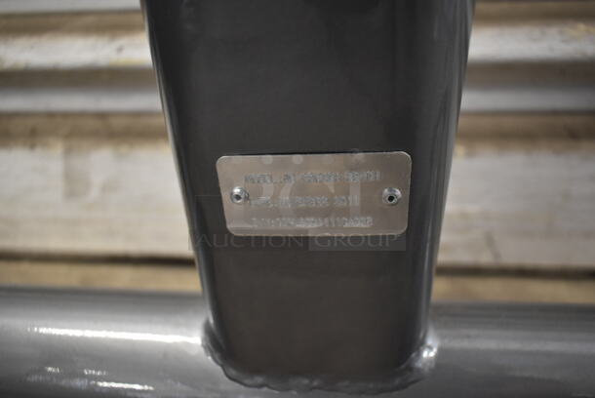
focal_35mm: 27
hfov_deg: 67.3
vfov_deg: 48.0
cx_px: 298
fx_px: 447
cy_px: 199
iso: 1100
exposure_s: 1/30
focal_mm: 18
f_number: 3.5
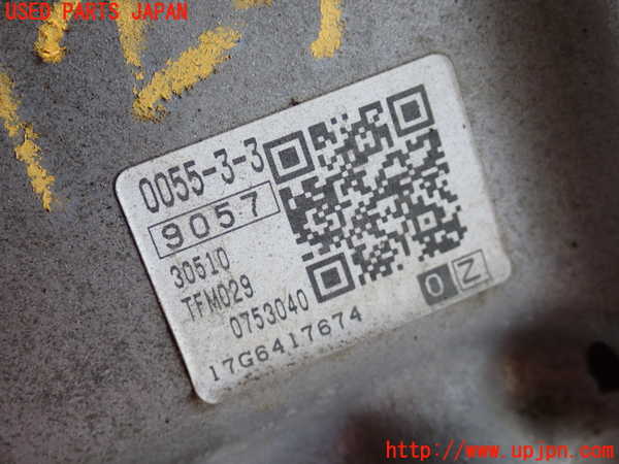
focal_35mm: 50
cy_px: 232
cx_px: 310
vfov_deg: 29.1
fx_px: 894
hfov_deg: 38.2
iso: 200
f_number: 3.2
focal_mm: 9.01
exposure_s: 1/100
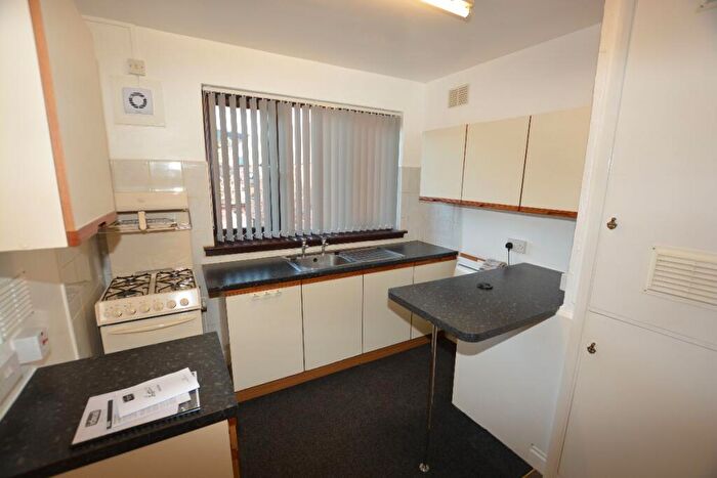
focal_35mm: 15
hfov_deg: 100.4
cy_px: 239
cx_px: 358
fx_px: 299
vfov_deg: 77.4
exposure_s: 1/60
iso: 360
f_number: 4
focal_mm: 10
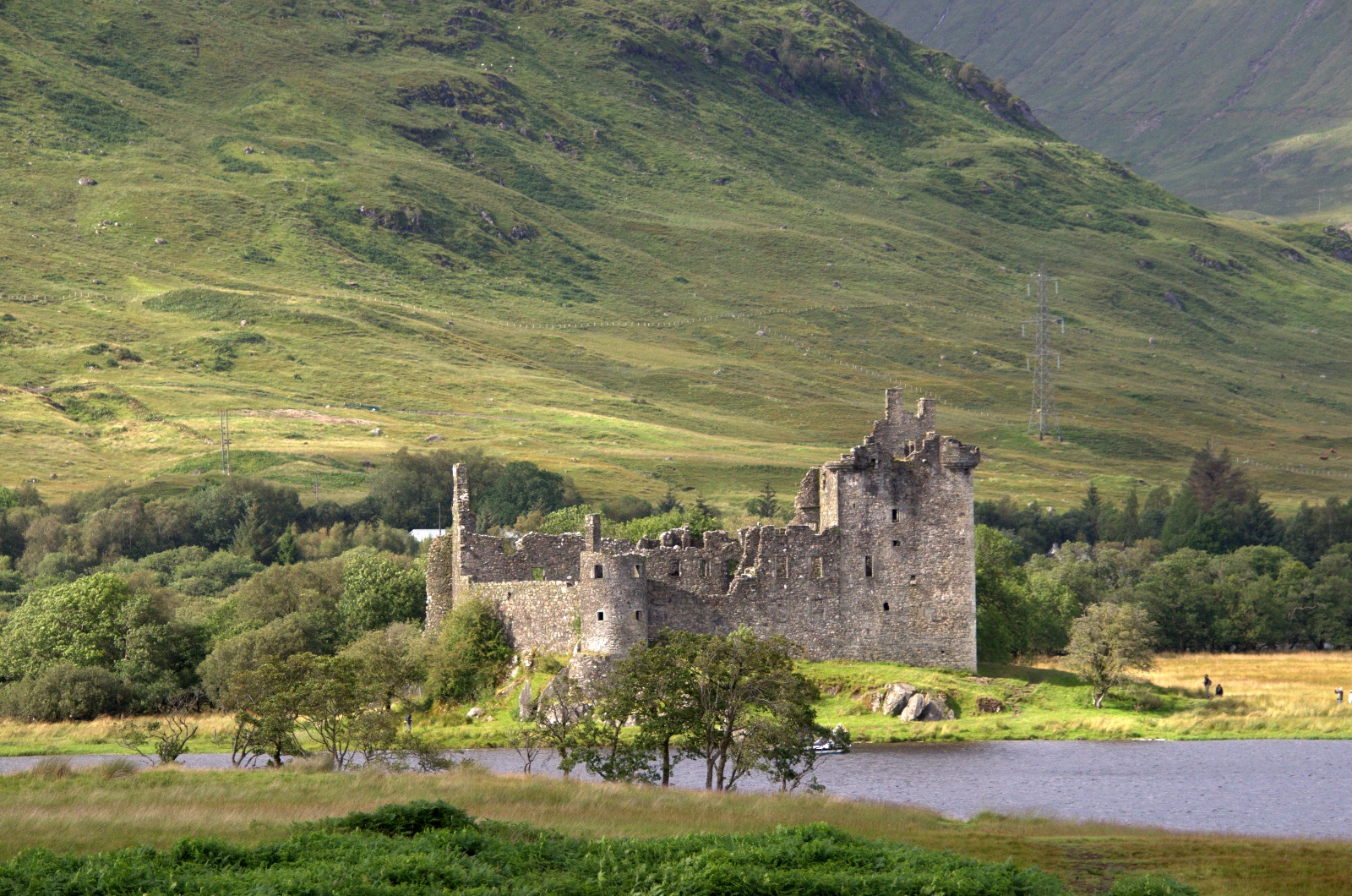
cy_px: 448
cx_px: 676
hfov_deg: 13.7
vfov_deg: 9.1
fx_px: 5622
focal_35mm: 150
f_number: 7.1
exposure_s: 1/800
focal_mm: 100
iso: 500
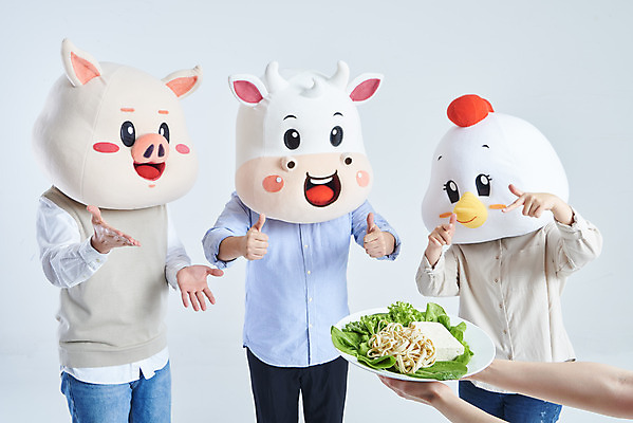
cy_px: 212
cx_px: 316
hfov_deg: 55.8
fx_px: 598
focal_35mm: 34
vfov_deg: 38.9
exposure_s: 1/125
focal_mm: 34
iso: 100
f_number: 14
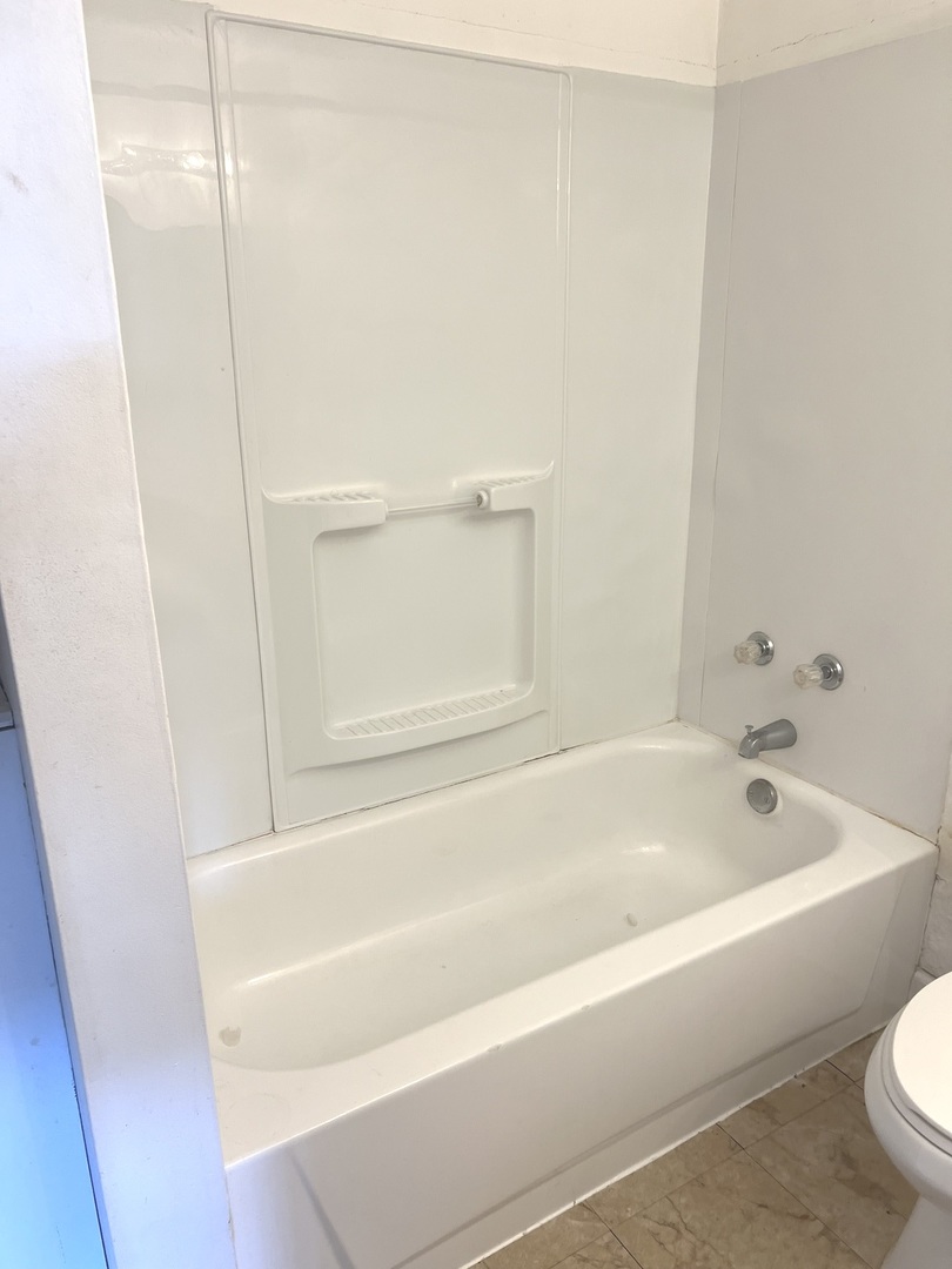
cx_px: 476
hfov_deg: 53.1
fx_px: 953
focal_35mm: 26
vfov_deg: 67.3
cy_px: 634
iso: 100
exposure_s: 1/120
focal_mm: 5.7
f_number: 1.5
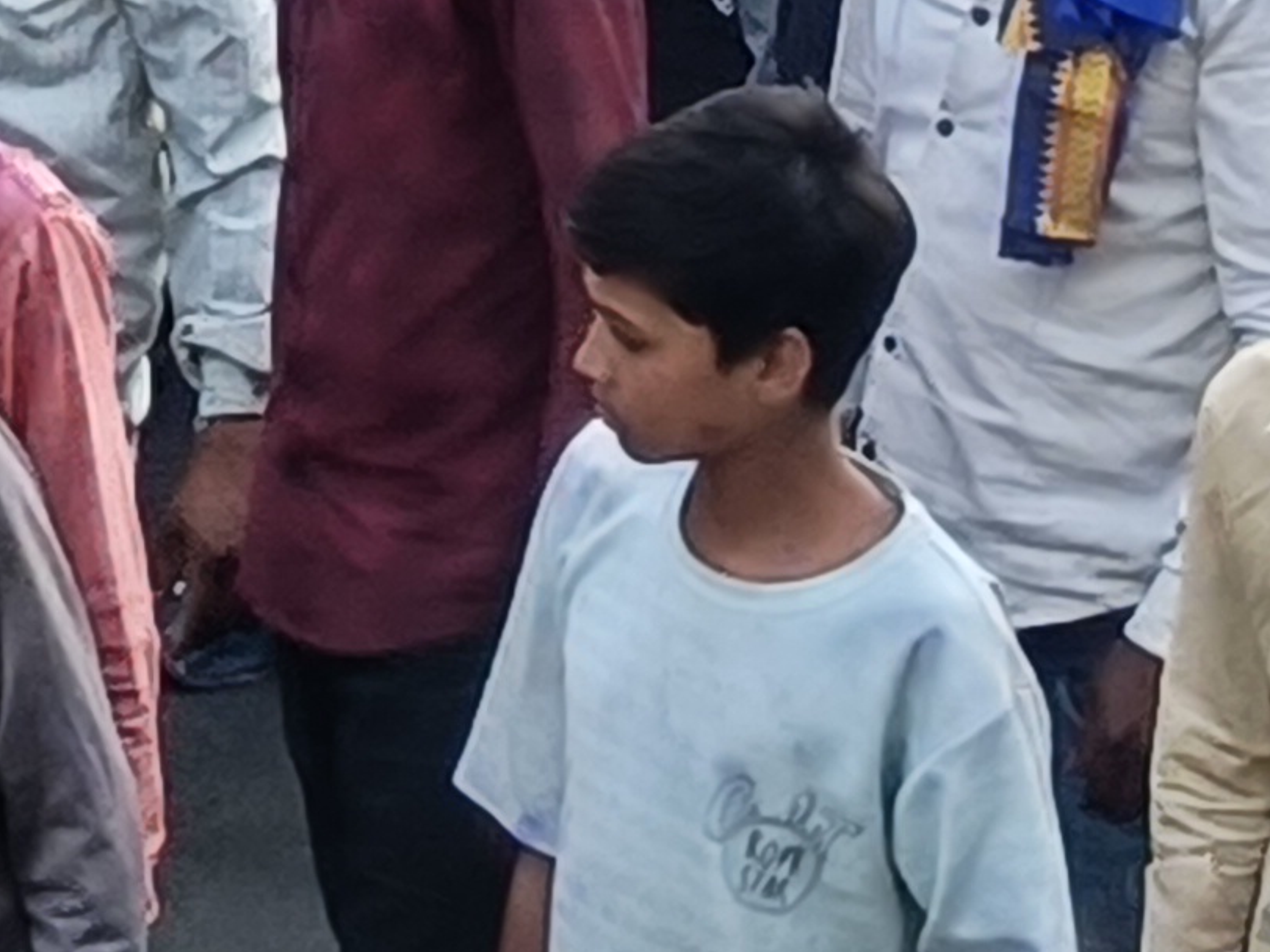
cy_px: -1184
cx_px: -645
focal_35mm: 285
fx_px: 10455
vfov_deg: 5.1
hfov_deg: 6.8
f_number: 1.7
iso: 116
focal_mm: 4.7
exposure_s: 1/101
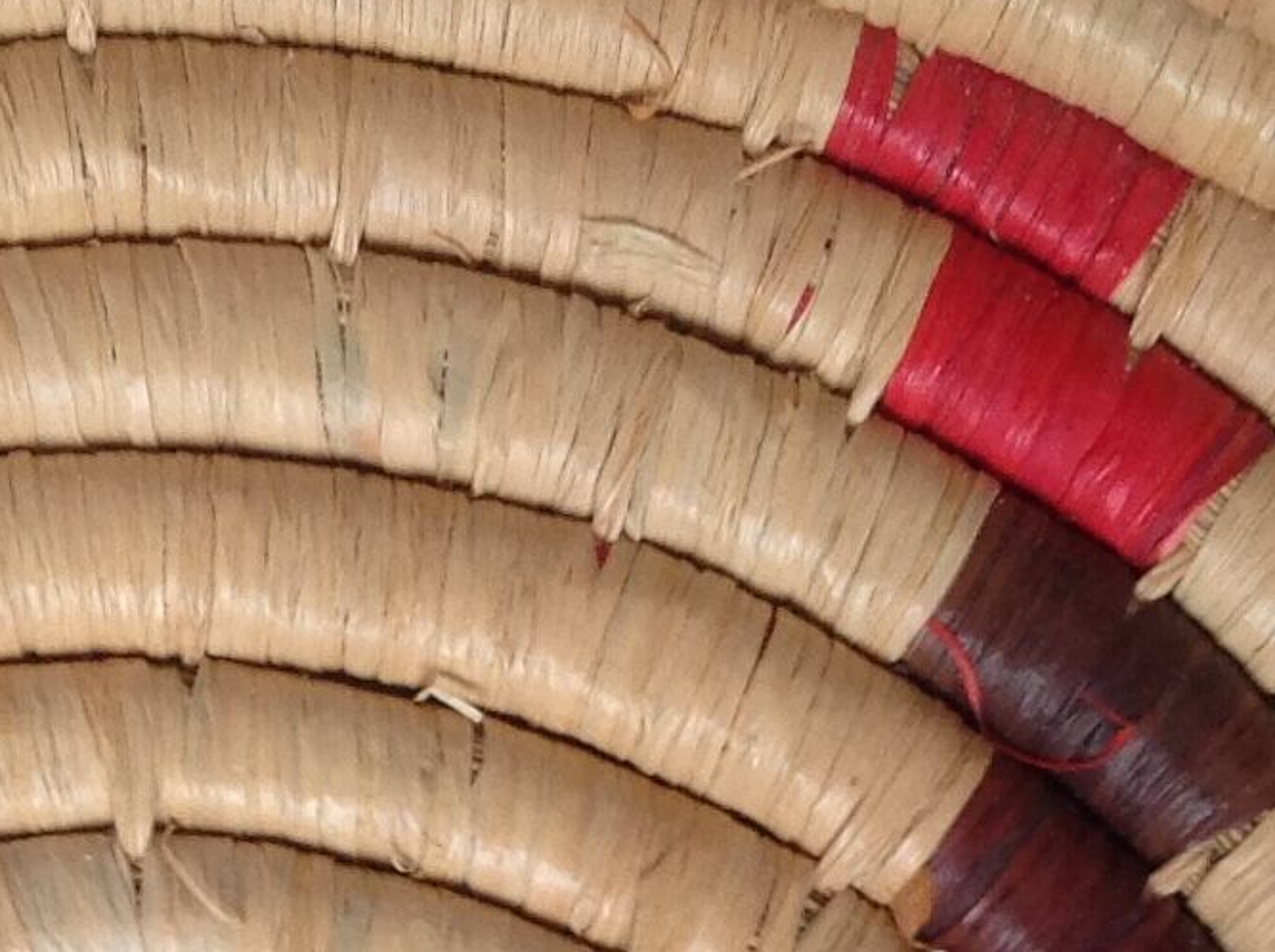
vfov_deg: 10.3
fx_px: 5001
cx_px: 176
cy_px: 1703
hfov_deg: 14.4
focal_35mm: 136
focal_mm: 4.28
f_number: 2.4
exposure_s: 1/40
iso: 64
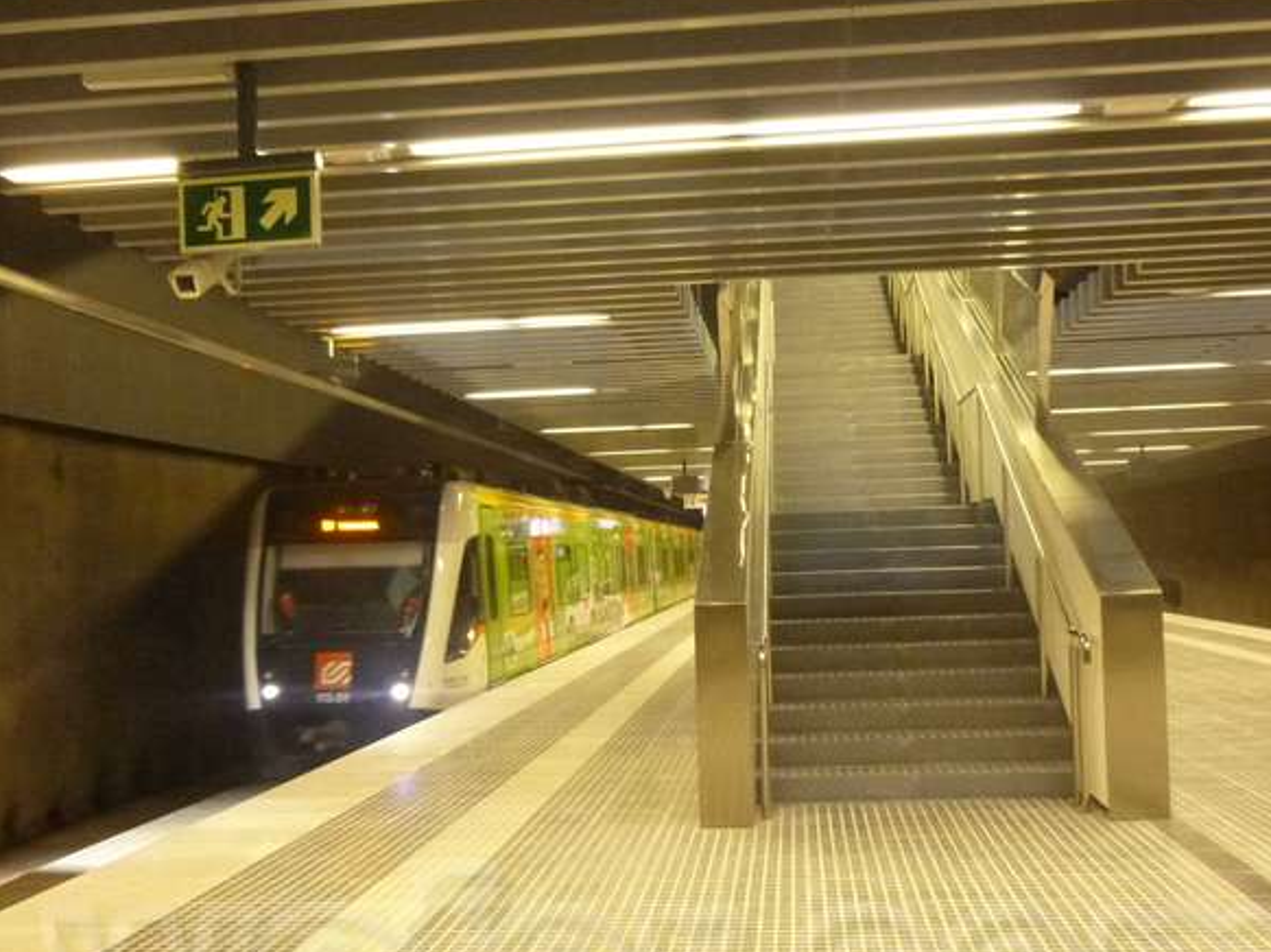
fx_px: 1211
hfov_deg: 55.4
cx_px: 660
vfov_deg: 42.9
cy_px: 528
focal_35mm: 33
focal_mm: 4.5
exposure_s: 1/30
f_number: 3.1
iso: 800
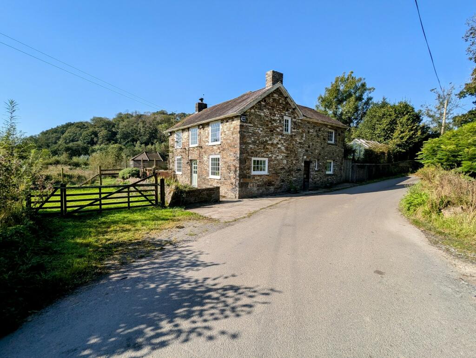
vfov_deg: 78.2
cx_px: 238
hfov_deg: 94.4
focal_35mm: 16
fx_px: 220
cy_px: 179
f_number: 2.2
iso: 45
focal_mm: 2.35
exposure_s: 1/1300
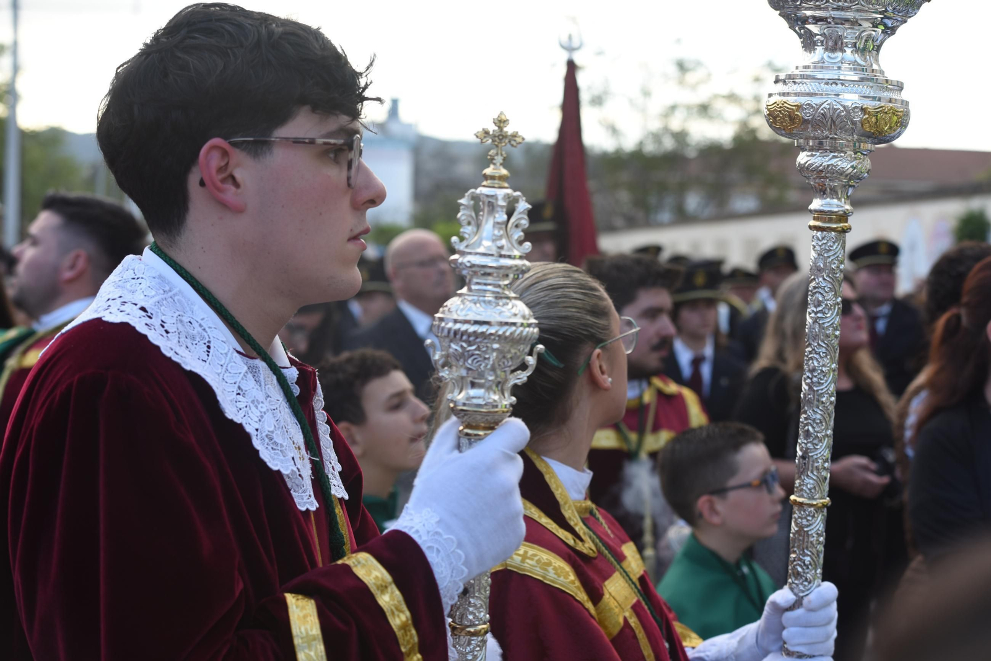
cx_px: 496
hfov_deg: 28.8
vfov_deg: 19.5
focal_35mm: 70
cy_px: 330
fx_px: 1928
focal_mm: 70
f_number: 5
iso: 200
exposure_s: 1/80
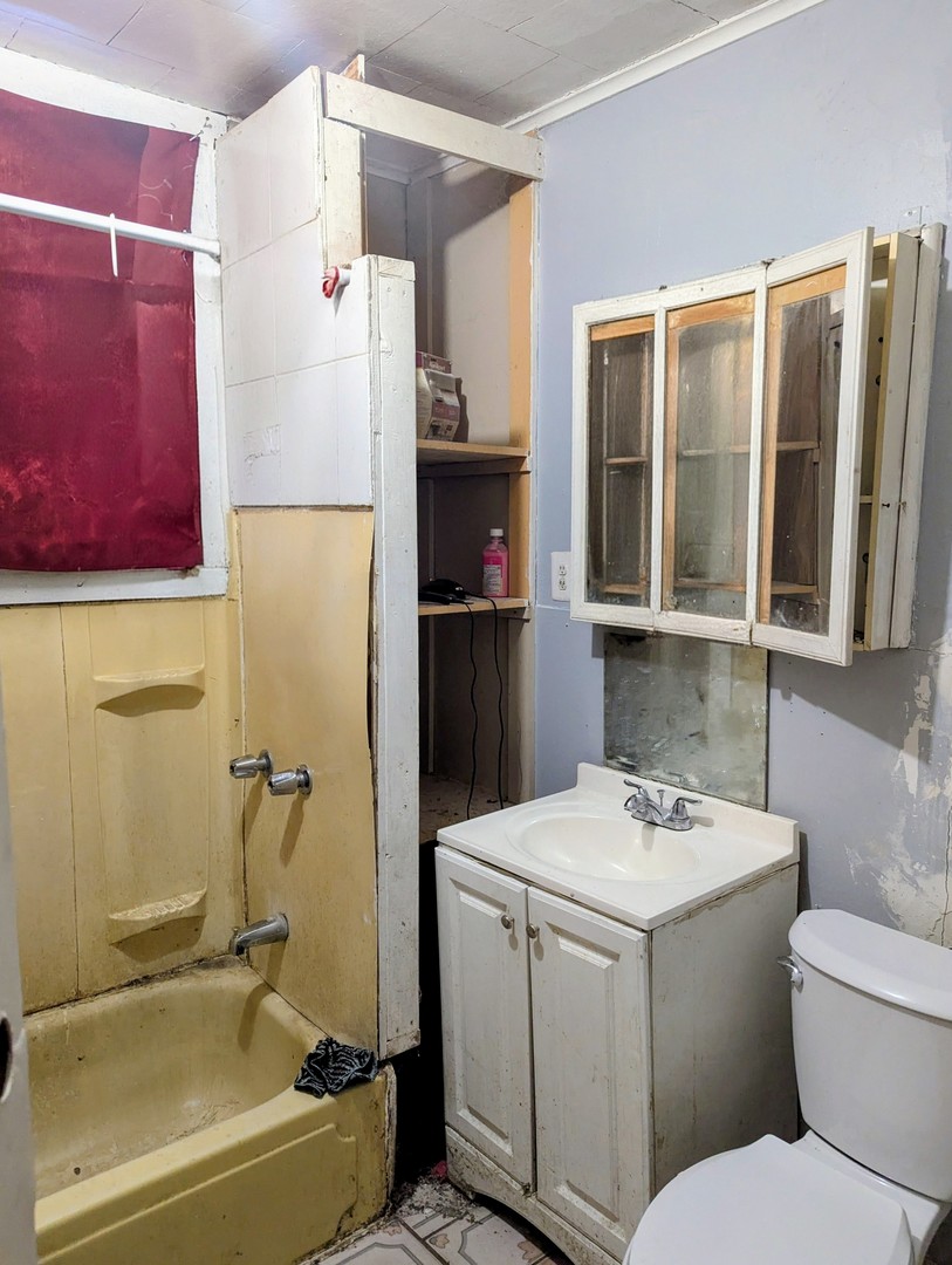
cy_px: 632
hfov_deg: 56.9
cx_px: 476
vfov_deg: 71.5
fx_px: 878
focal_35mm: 24
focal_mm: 6.81
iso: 1382
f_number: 1.85
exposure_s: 1/160
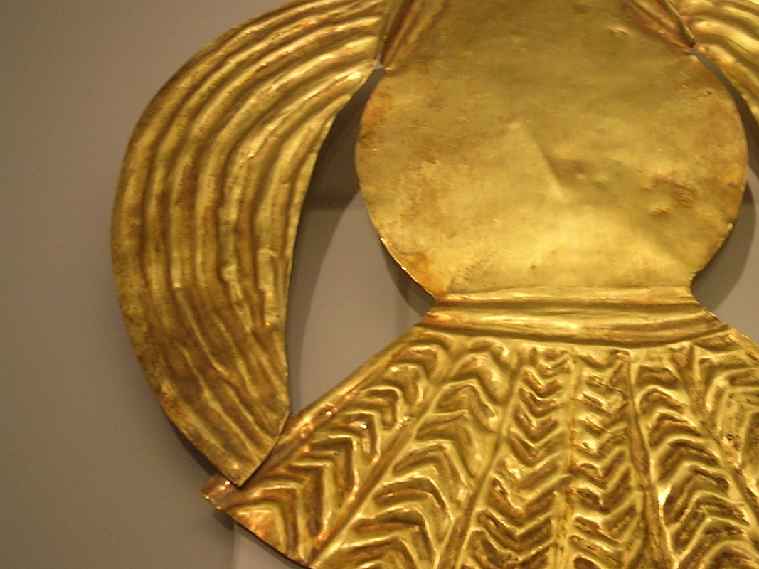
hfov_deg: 33.3
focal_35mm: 57
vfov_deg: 25.6
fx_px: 1250
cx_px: 544
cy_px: 236
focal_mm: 5.8
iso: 100
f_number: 2.8
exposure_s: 1/23.6
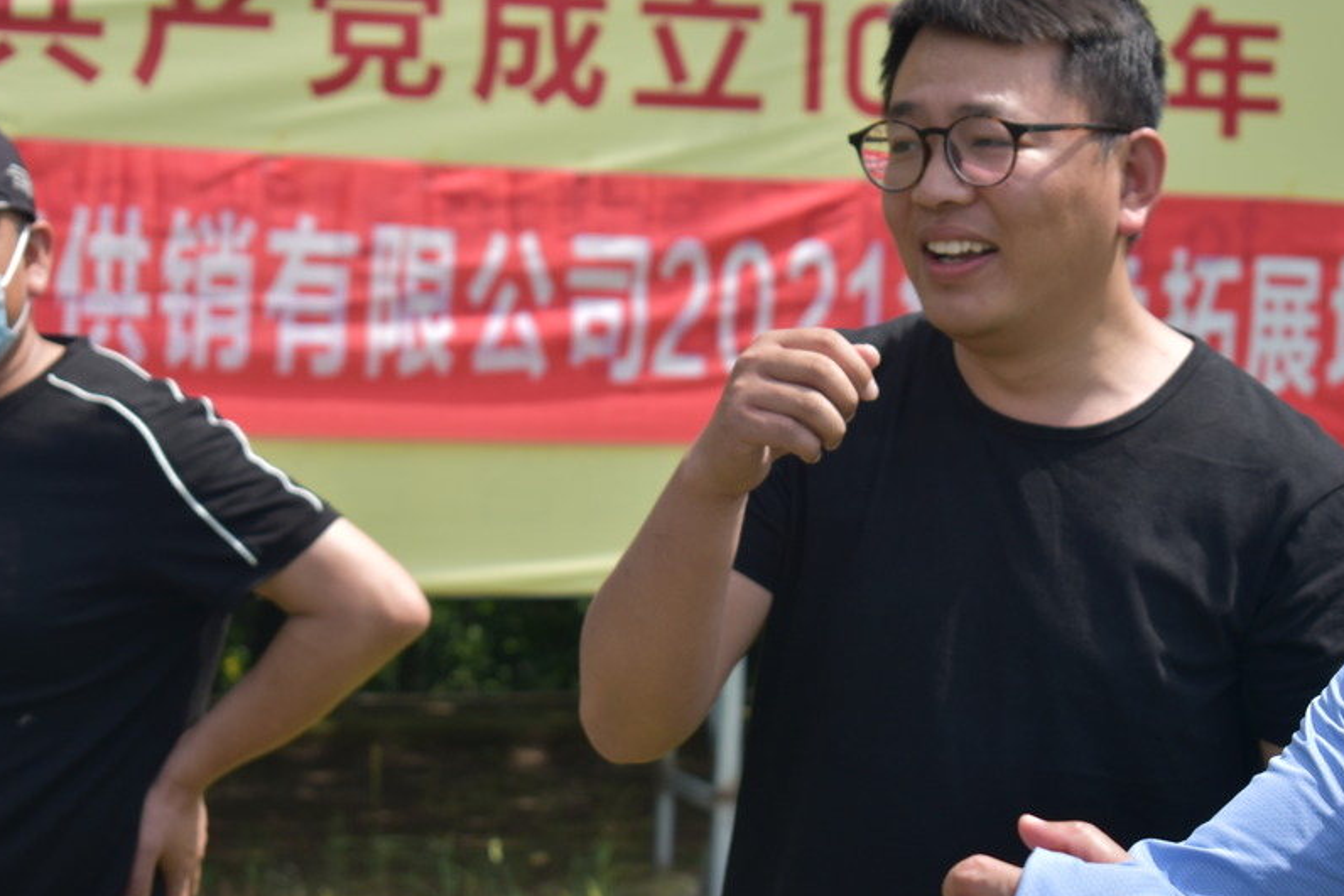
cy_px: 369
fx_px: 3659
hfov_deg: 20.8
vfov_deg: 14.0
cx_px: 743
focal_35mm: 98
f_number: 5.6
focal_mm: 52
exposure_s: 1/500
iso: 140
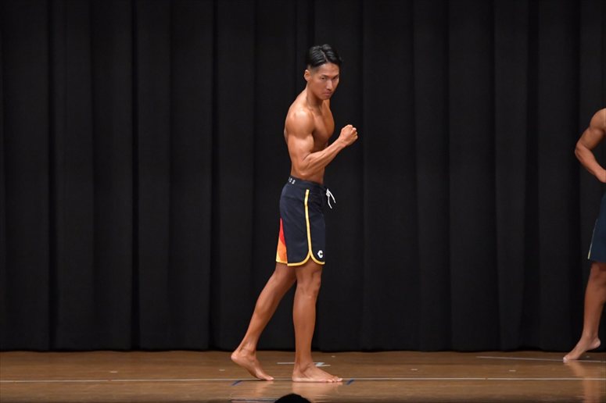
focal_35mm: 225
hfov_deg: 9.2
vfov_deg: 6.1
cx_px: 303
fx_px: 3786
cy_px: 202
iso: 6400
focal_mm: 150
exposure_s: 1/400
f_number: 5.6
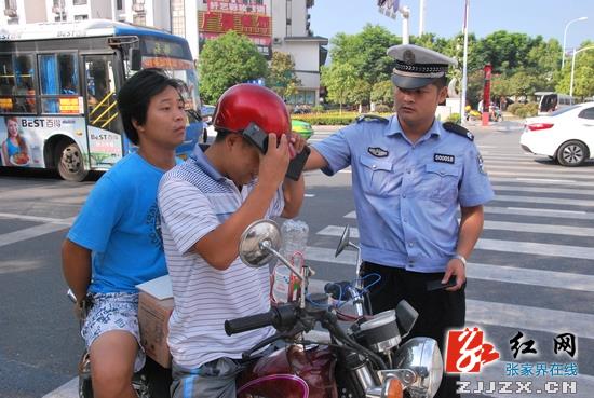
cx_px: 297
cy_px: 199
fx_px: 546
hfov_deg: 57.1
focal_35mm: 33
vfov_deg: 40.1
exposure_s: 1/500
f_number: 11
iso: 800
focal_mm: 22
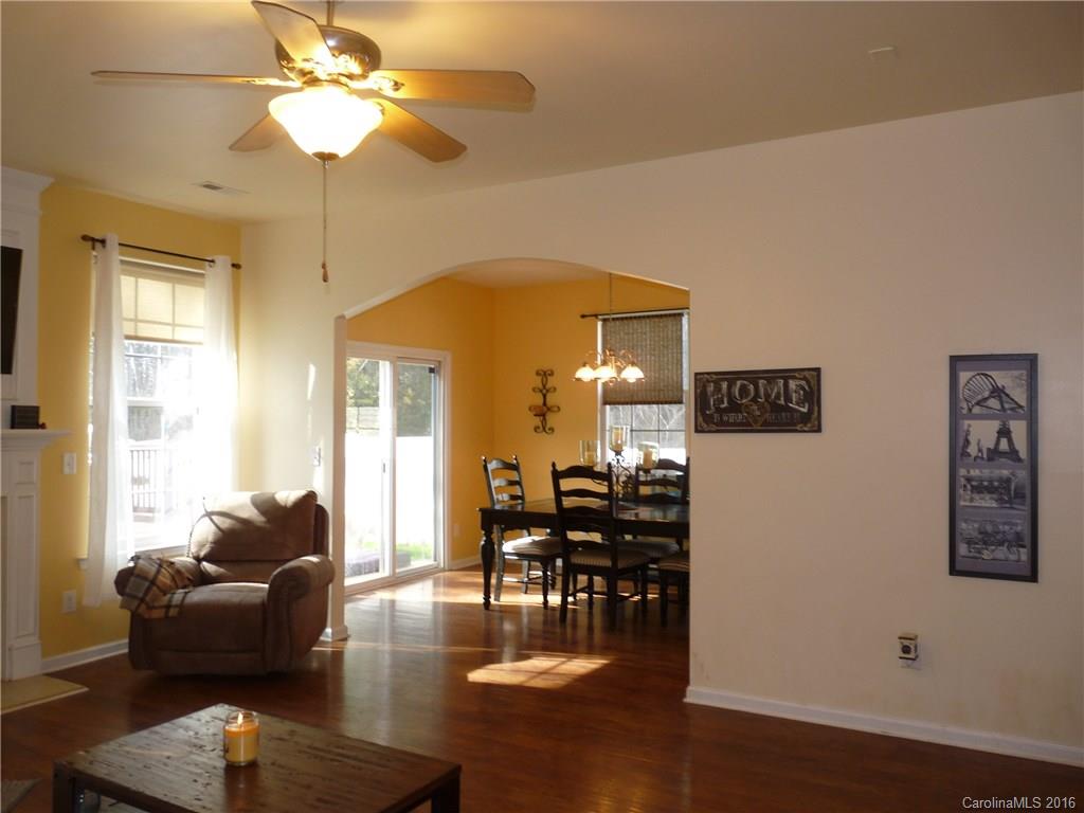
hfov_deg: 65.3
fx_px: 846
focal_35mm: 27
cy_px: 406
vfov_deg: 51.4
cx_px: 542
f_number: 2.8
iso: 100
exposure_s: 1/25
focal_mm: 4.8
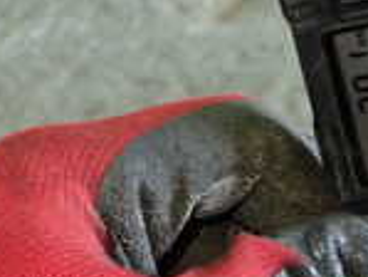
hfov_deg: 15.5
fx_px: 1287
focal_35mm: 121
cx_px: 469
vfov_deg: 11.8
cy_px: 396
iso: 320
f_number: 2.3
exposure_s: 1/30
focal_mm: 5.4
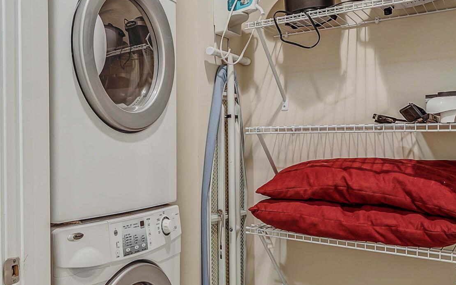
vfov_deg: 38.2
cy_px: 116
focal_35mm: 33
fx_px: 410
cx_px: 45
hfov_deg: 51.3
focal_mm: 12
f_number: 5.6
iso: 100
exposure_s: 1/3.33
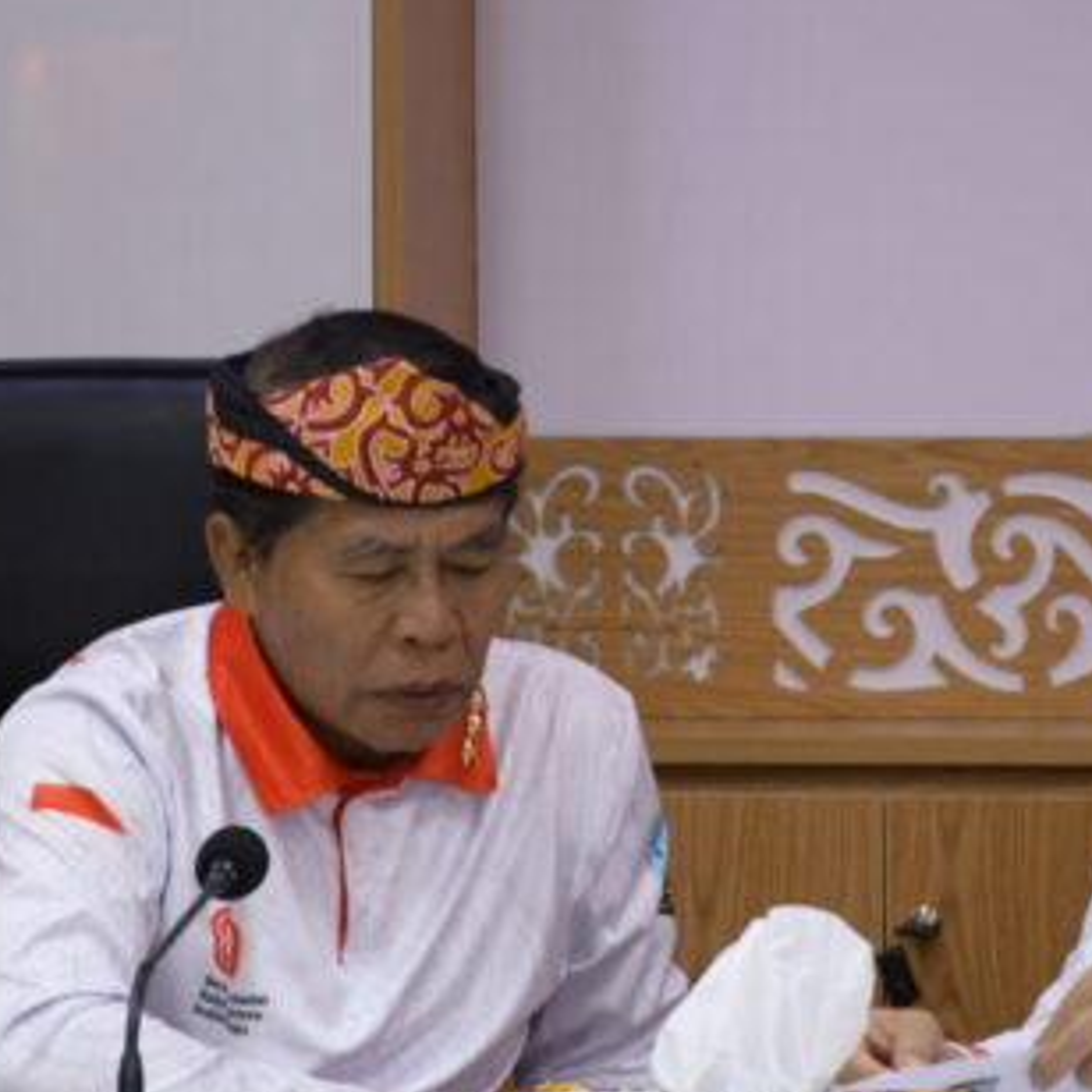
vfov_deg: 4.3
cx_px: 826
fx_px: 14419
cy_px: 475
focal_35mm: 404
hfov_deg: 4.3
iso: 1250
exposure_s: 1/100
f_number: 5.6
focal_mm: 130
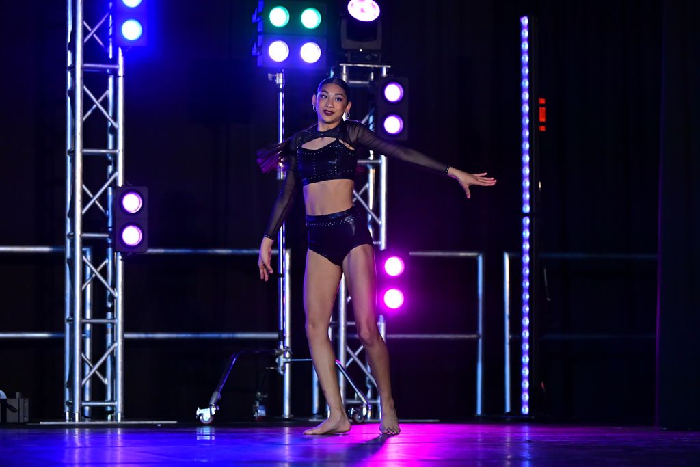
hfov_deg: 14.7
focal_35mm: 140
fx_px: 2722
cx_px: 350
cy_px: 234
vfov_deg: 9.8
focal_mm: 140
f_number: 4
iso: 4000
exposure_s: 1/800
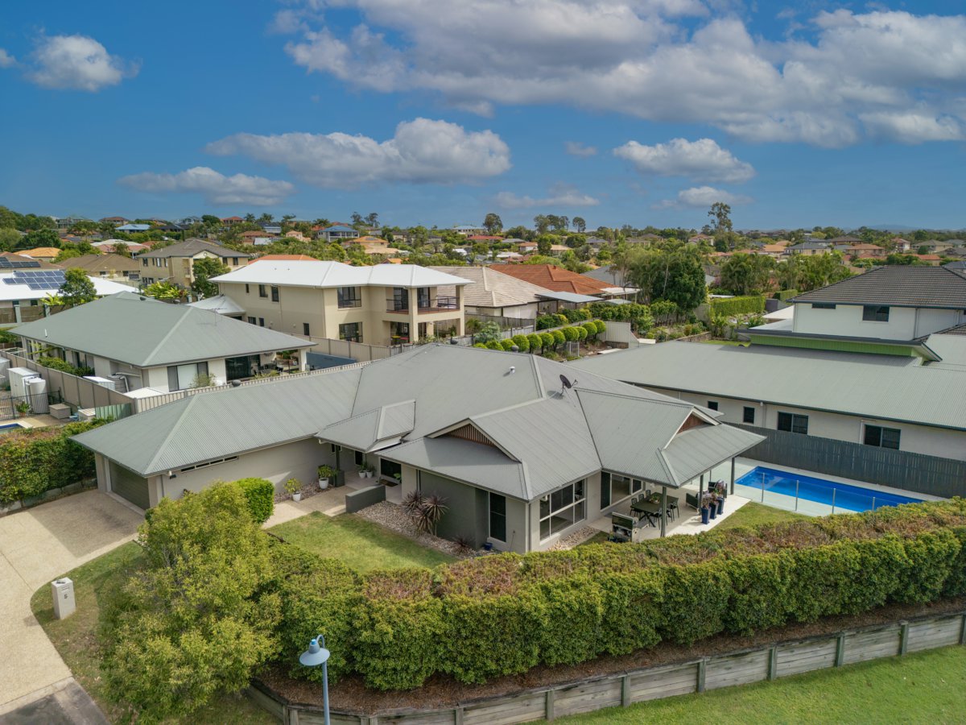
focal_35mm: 24
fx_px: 670
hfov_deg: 71.6
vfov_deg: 56.8
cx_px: 483
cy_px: 362
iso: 110
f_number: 1.7
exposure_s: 1/640
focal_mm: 6.72
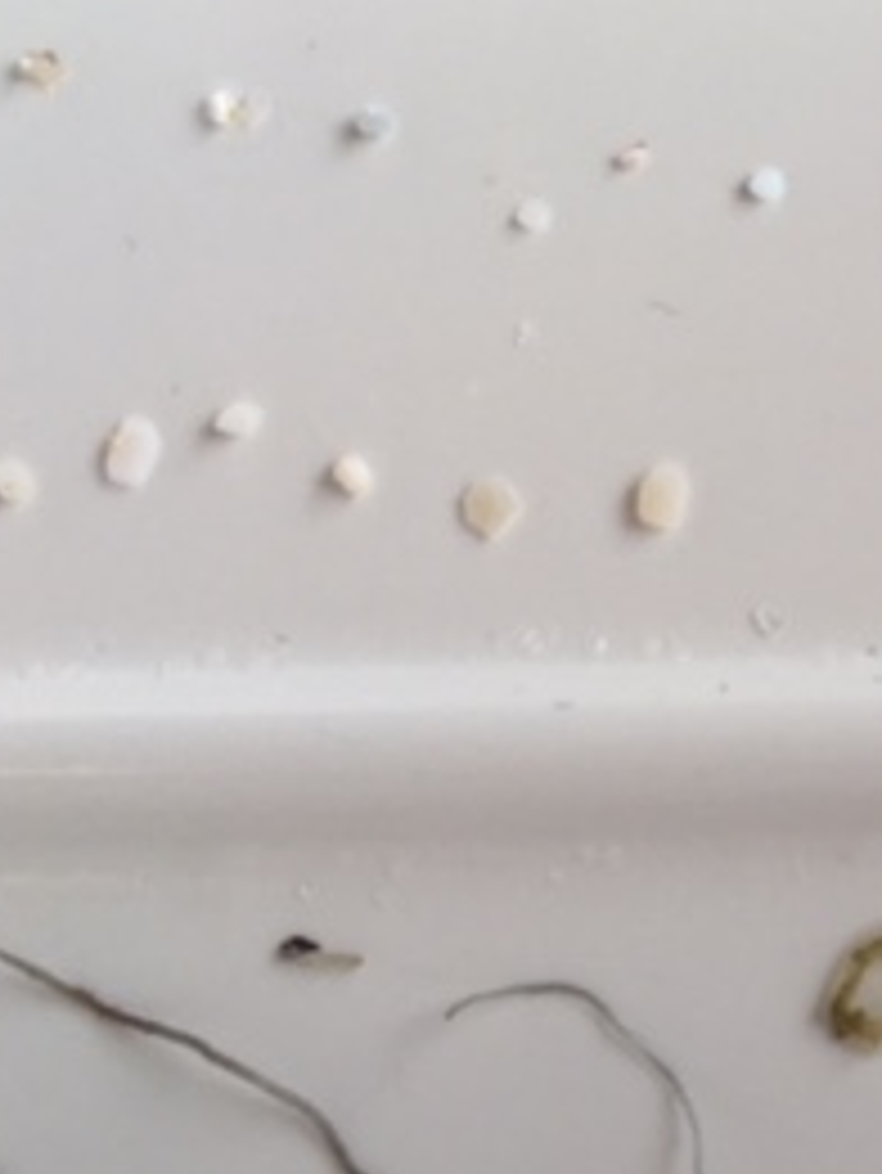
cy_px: 409
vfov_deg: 27.3
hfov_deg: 18.5
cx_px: 1305
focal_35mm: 71
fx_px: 2410
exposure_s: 1/310
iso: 25
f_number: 2.2
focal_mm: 4.15
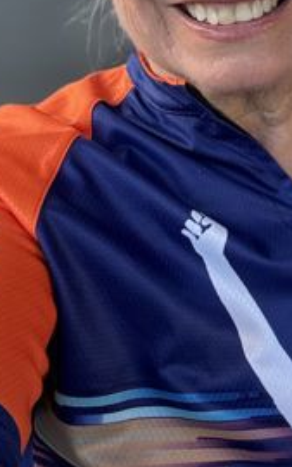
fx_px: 878
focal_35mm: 69
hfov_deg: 18.5
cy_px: 67
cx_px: 271
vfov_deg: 28.8
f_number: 1.9
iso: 50
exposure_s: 1/121
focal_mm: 2.69
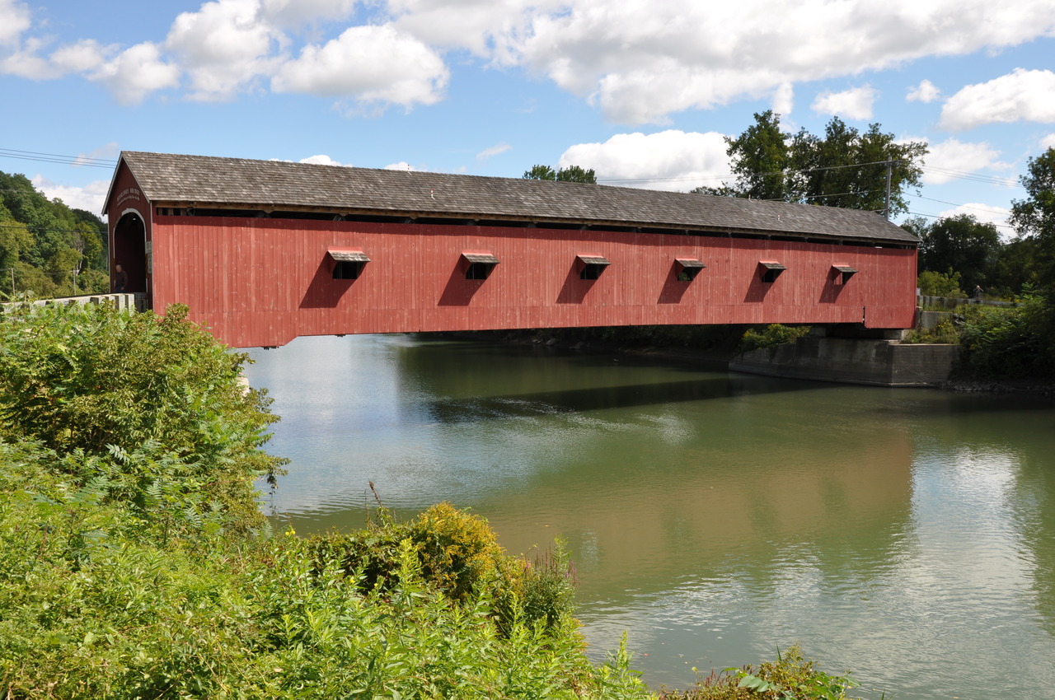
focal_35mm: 33
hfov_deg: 57.3
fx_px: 966
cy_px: 350
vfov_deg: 39.9
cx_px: 528
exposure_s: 1/200
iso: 200
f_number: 11
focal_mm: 22
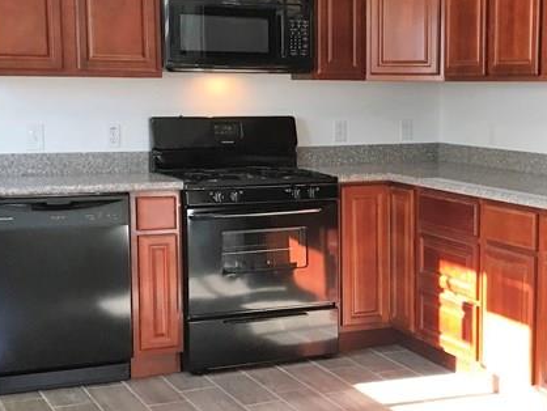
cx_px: 424
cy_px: 225
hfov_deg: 26.9
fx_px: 1123
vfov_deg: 20.7
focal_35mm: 71
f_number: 2.2
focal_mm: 4.15
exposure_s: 1/30
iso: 32
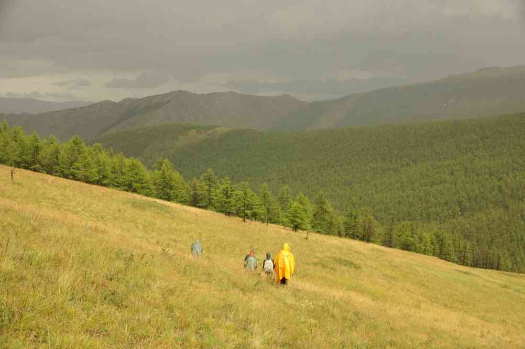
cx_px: 262
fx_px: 588
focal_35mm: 40
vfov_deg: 33.1
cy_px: 174
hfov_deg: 48.1
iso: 100
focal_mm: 26.9
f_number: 6.7
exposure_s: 1/125
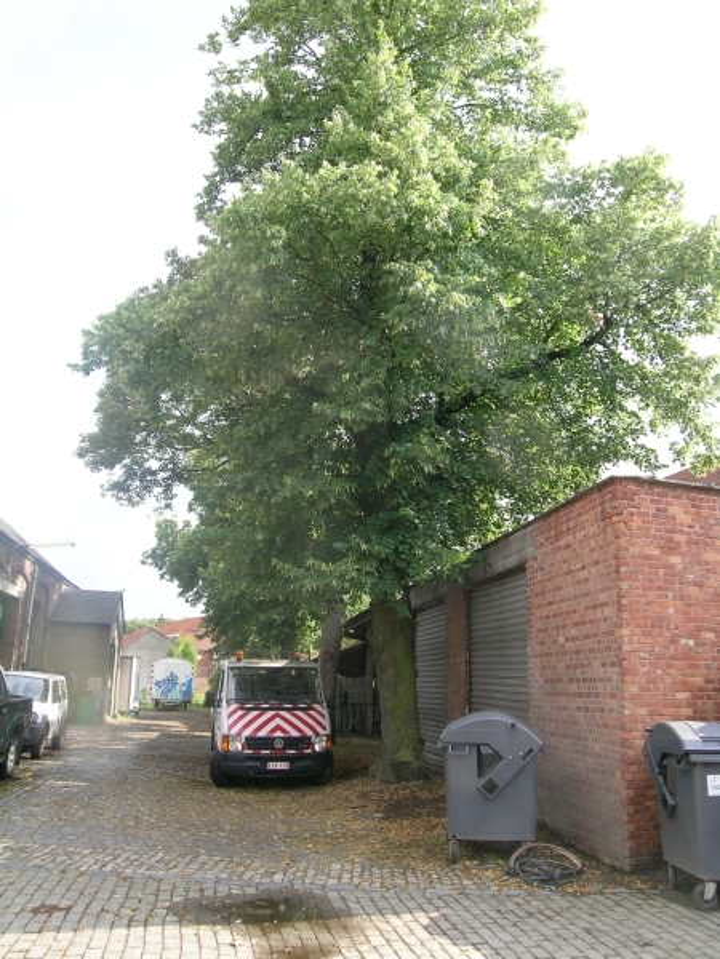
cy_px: 480
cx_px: 360
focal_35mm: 28
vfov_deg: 63.4
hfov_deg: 49.7
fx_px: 777
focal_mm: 5.8
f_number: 4.4
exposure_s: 1/106
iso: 50
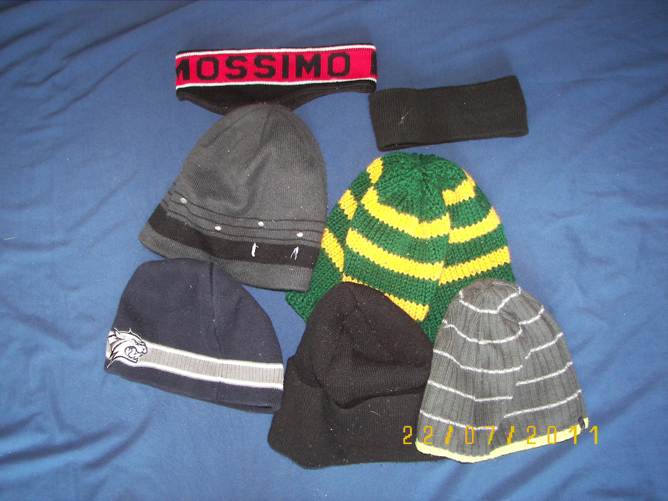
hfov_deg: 51.4
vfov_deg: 39.7
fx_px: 695
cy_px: 250
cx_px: 334
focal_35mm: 36
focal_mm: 6
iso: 100
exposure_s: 1/30
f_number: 2.8
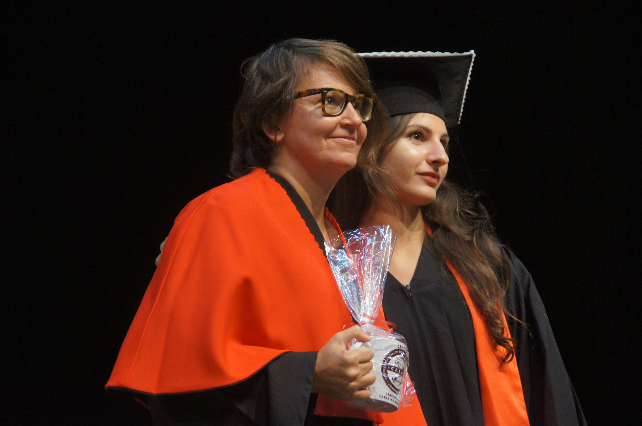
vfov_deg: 7.6
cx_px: 321
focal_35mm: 180
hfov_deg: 11.4
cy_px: 213
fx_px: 3205
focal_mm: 120
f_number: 5.6
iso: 1600
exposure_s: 1/40
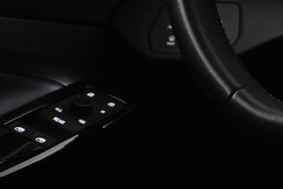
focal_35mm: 154
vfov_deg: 8.7
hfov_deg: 12.9
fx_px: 1207
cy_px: -86
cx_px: 381
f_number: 5
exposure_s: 1/25
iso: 1600
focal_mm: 33
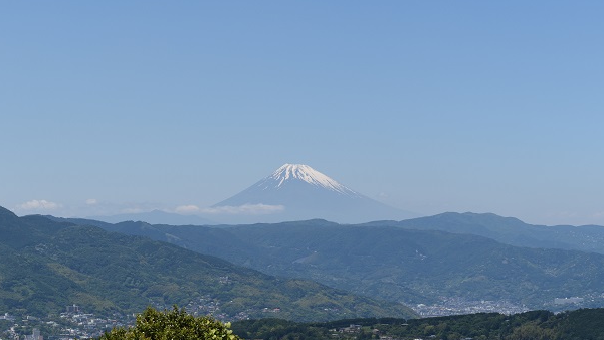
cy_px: 176
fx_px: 1611
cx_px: 293
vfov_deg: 12.0
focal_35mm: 101
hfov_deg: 21.2
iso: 200
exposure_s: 1/500
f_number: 11
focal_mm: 55
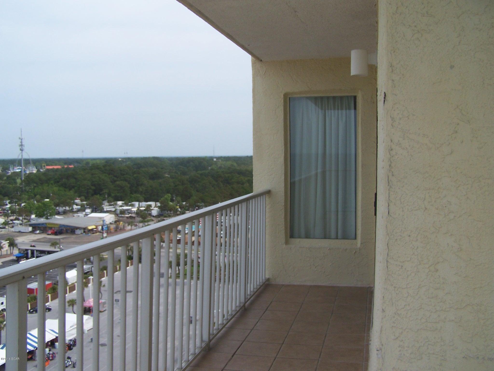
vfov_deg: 37.7
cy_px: 186
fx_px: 542
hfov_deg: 49.0
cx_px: 247
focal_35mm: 38
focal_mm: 6.3
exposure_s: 1/750
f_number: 4
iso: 80
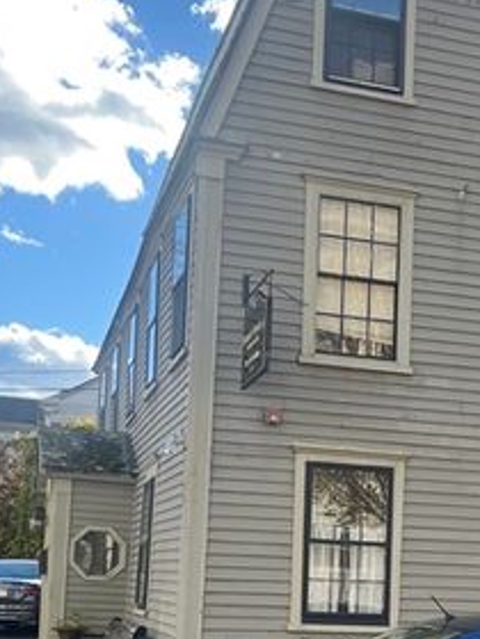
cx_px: 400
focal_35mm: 62
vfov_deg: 29.7
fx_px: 1146
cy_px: 590
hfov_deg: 23.2
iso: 50
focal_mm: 5.1
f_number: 1.6
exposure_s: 1/810
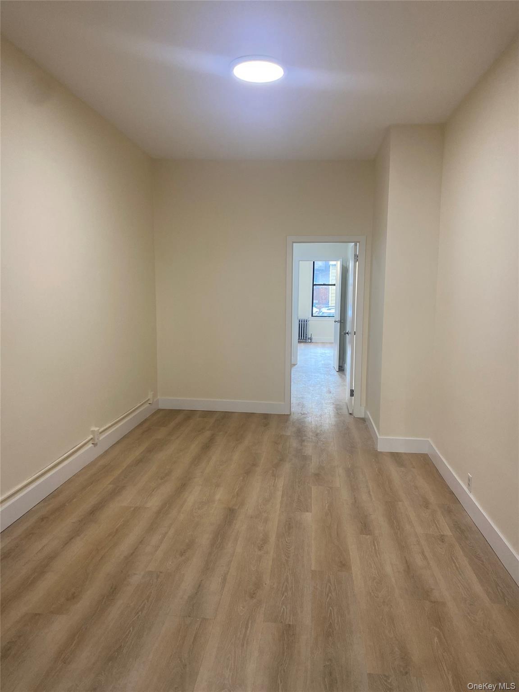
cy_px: 346
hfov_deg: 53.1
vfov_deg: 67.3
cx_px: 260
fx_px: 520
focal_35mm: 26
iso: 125
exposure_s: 1/60
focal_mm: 4.25
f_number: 1.8
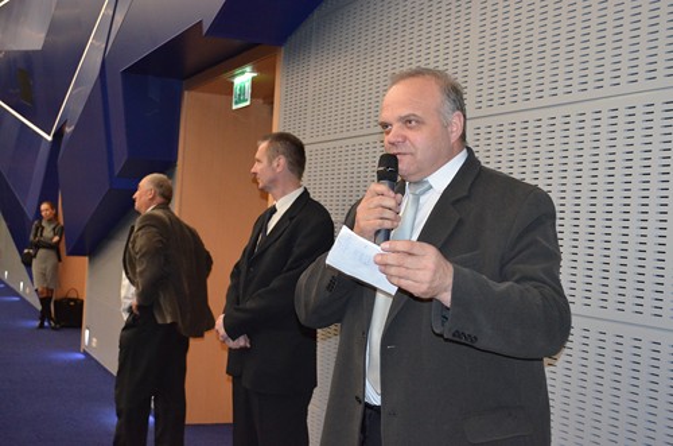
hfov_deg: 39.0
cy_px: 223
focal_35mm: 51
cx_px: 336
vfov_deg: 26.4
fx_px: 951
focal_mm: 34
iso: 3200
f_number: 5
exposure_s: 1/60
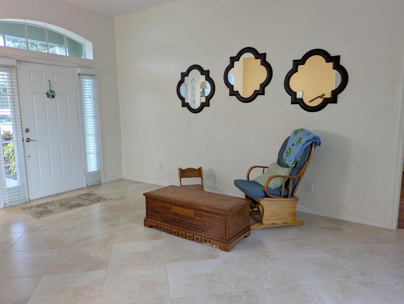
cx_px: 202
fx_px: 292
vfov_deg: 54.9
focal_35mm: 25
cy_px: 152
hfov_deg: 69.4
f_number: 1.89
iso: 197
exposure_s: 1/30
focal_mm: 5.43
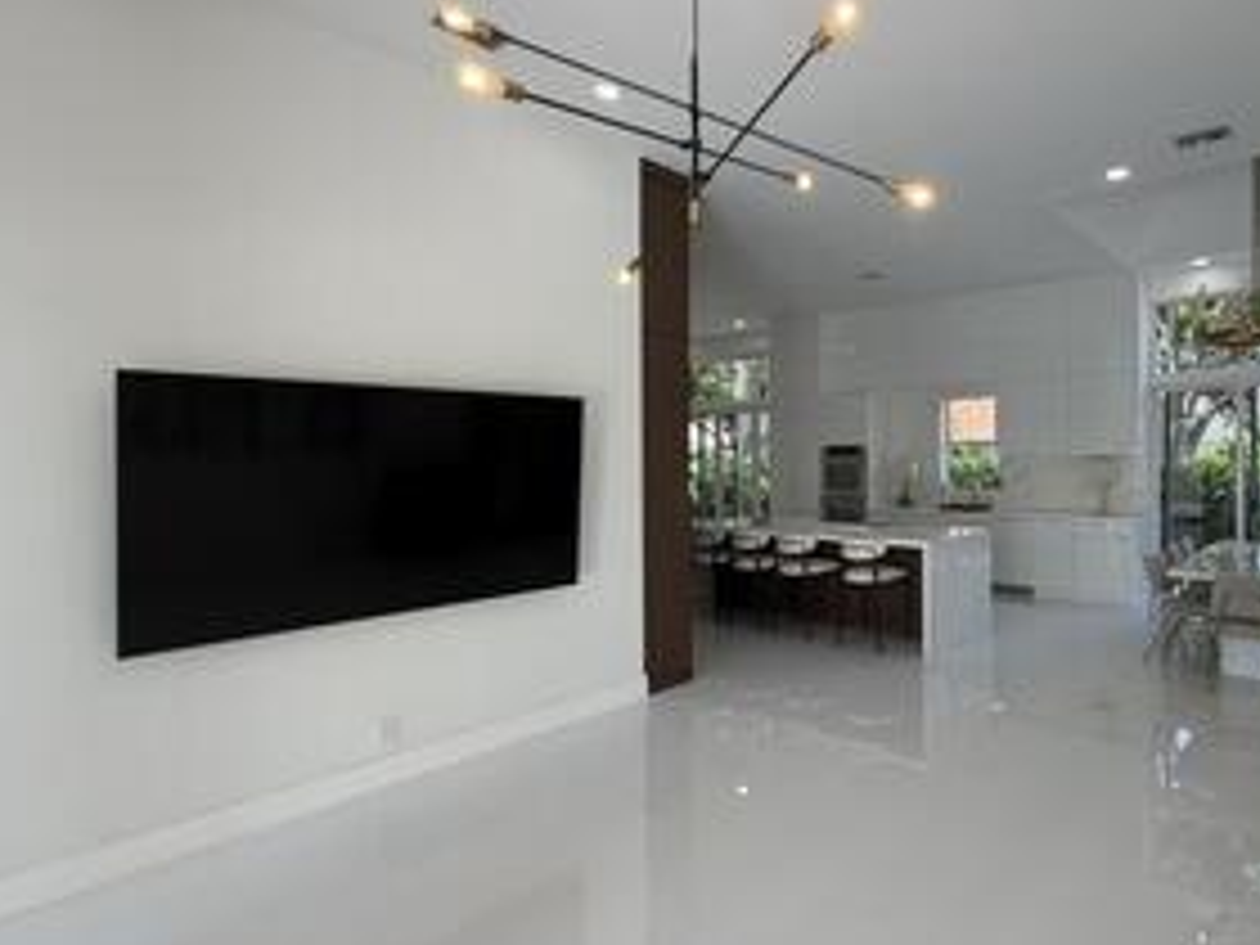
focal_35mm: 20
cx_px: 855
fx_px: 728
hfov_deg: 78.7
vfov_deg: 65.9
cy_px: 454
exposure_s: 1/120
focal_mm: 2.22
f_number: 2.2
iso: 40
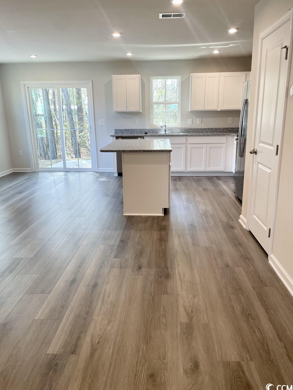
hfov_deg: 51.3
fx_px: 305
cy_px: 189
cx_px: 149
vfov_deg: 65.3
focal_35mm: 27
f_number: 1.6
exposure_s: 1/120
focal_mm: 4.2
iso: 100
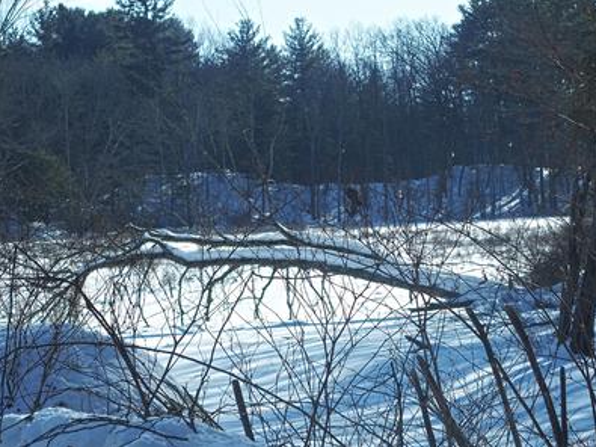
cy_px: 224
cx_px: 299
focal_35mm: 152
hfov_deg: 13.0
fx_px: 2616
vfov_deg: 9.8
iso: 100
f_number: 4.5
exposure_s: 1/640
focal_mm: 31.8
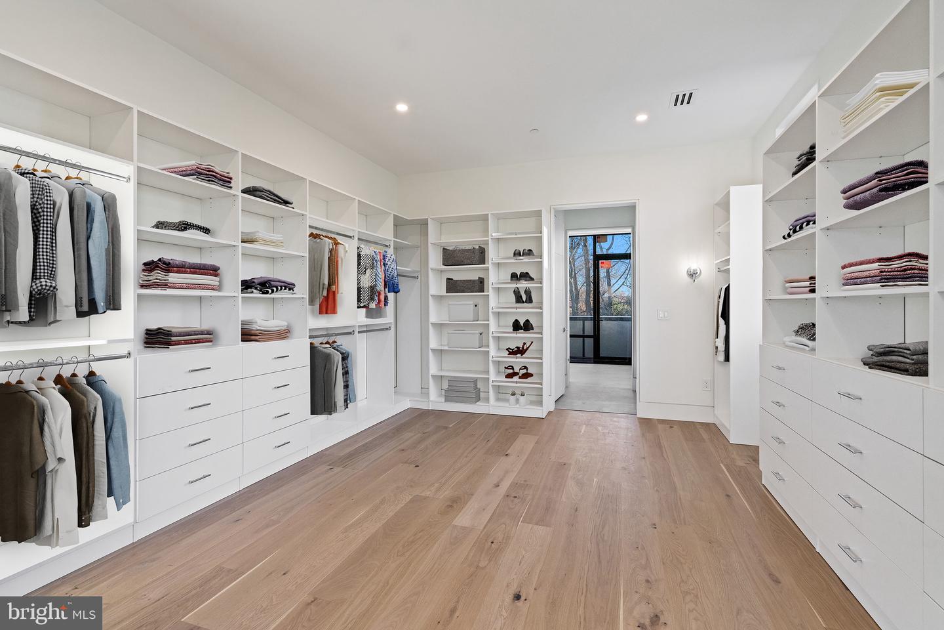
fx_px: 420
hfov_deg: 96.7
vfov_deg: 73.7
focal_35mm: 16
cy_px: 315
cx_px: 472
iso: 800
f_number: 6.3
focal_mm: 16
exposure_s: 1/15
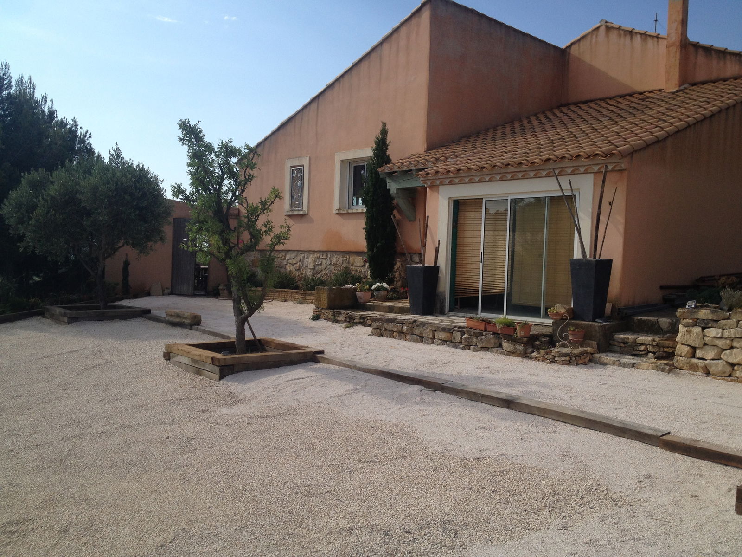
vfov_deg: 40.7
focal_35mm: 35
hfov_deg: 52.6
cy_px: 278
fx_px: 750
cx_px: 371
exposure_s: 1/2304
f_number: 2.4
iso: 50
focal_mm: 4.28
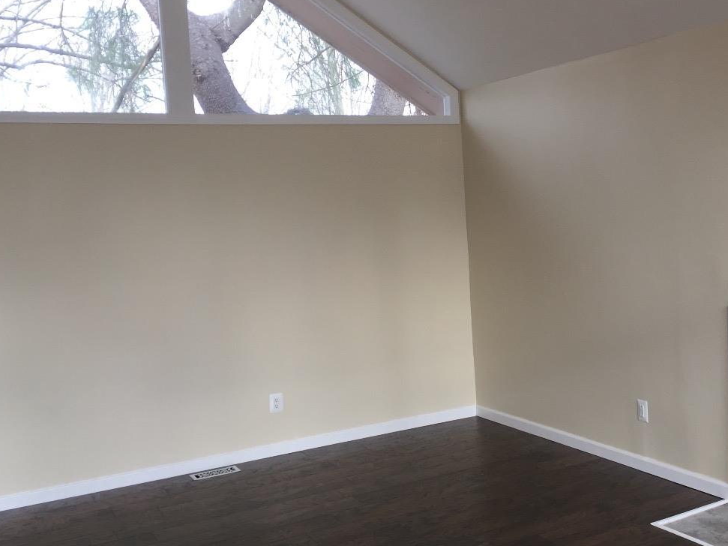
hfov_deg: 42.9
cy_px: 280
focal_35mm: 43
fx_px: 904
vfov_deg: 33.6
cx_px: 520
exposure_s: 1/40
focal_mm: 4.15
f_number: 2.2
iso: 40
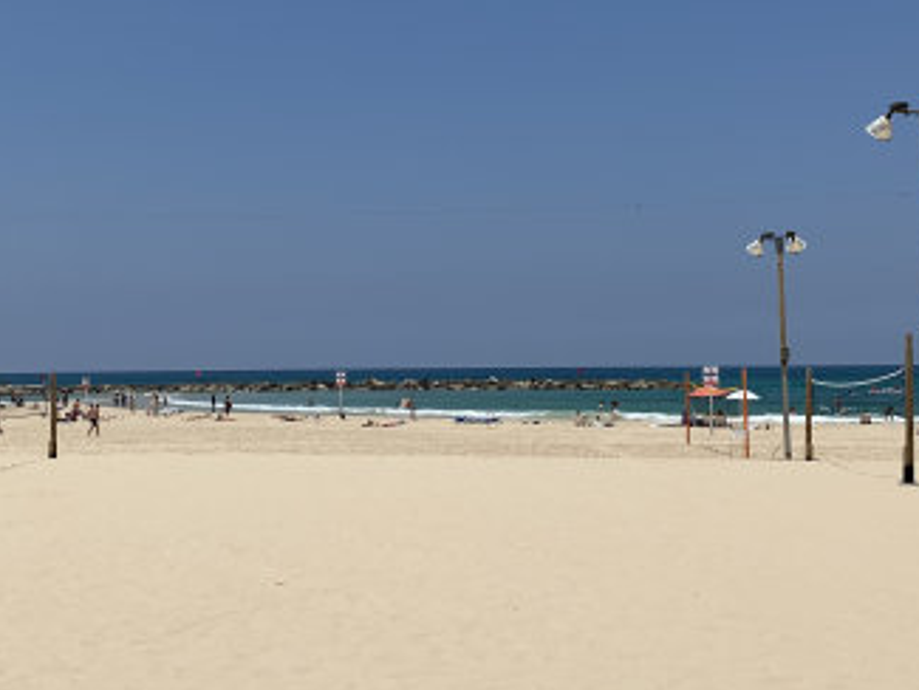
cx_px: 379
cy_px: 310
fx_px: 1301
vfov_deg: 29.7
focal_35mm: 49
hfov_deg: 38.8
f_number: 1.8
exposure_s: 1/5714
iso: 25
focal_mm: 4.25
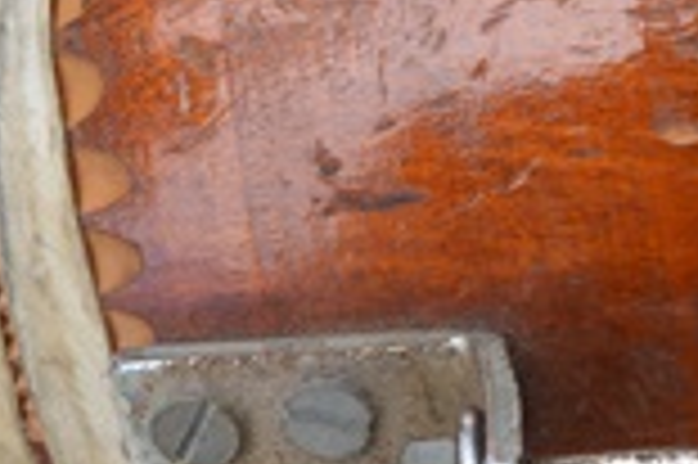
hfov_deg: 20.4
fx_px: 1801
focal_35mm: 93
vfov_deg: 14.6
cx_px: 856
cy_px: 381
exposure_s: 1/200
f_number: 7.1
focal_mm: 24
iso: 200
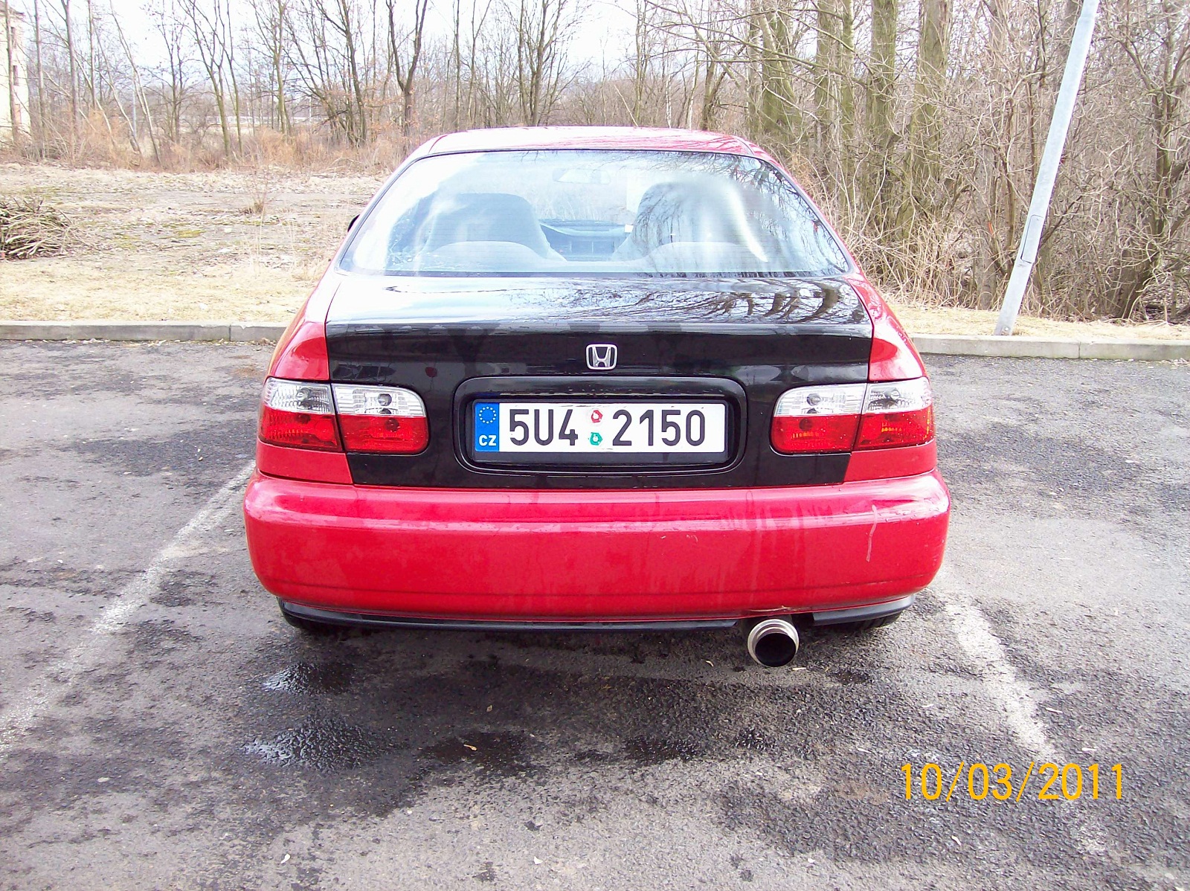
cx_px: 595
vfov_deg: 39.6
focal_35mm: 36
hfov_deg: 51.4
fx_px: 1237
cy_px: 446
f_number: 2.7
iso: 80
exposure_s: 1/170
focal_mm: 6
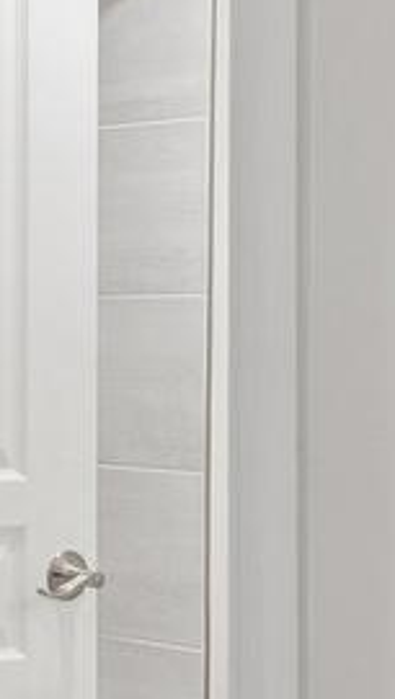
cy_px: 350
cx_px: -997
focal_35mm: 90
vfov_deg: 23.8
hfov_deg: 9.0
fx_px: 1663
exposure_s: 1/3
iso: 250
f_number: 9
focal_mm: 16.1
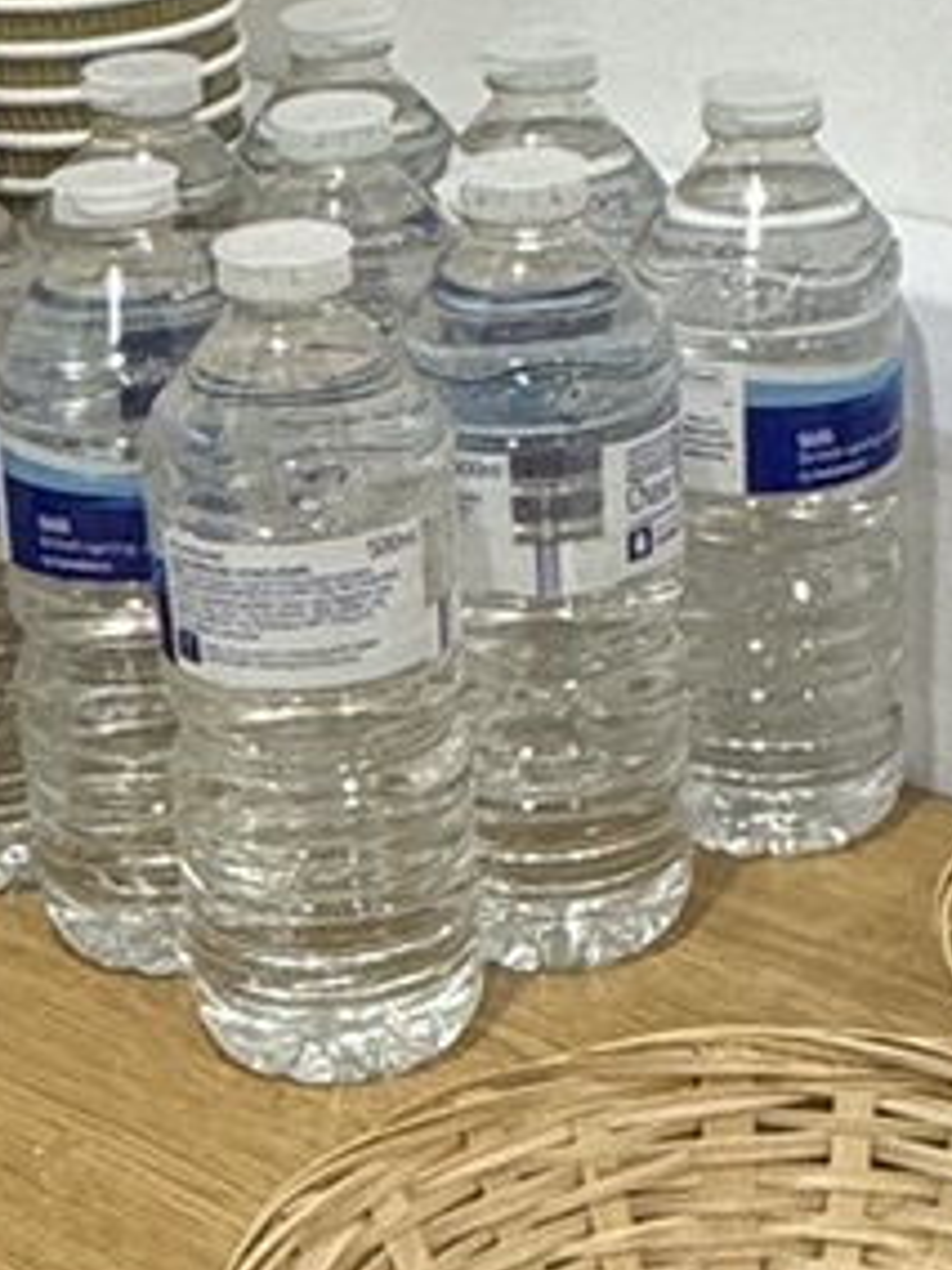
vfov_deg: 19.3
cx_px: 438
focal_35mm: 101
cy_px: 966
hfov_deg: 14.6
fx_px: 3704
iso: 160
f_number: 2.2
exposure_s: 1/100
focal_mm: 2.22
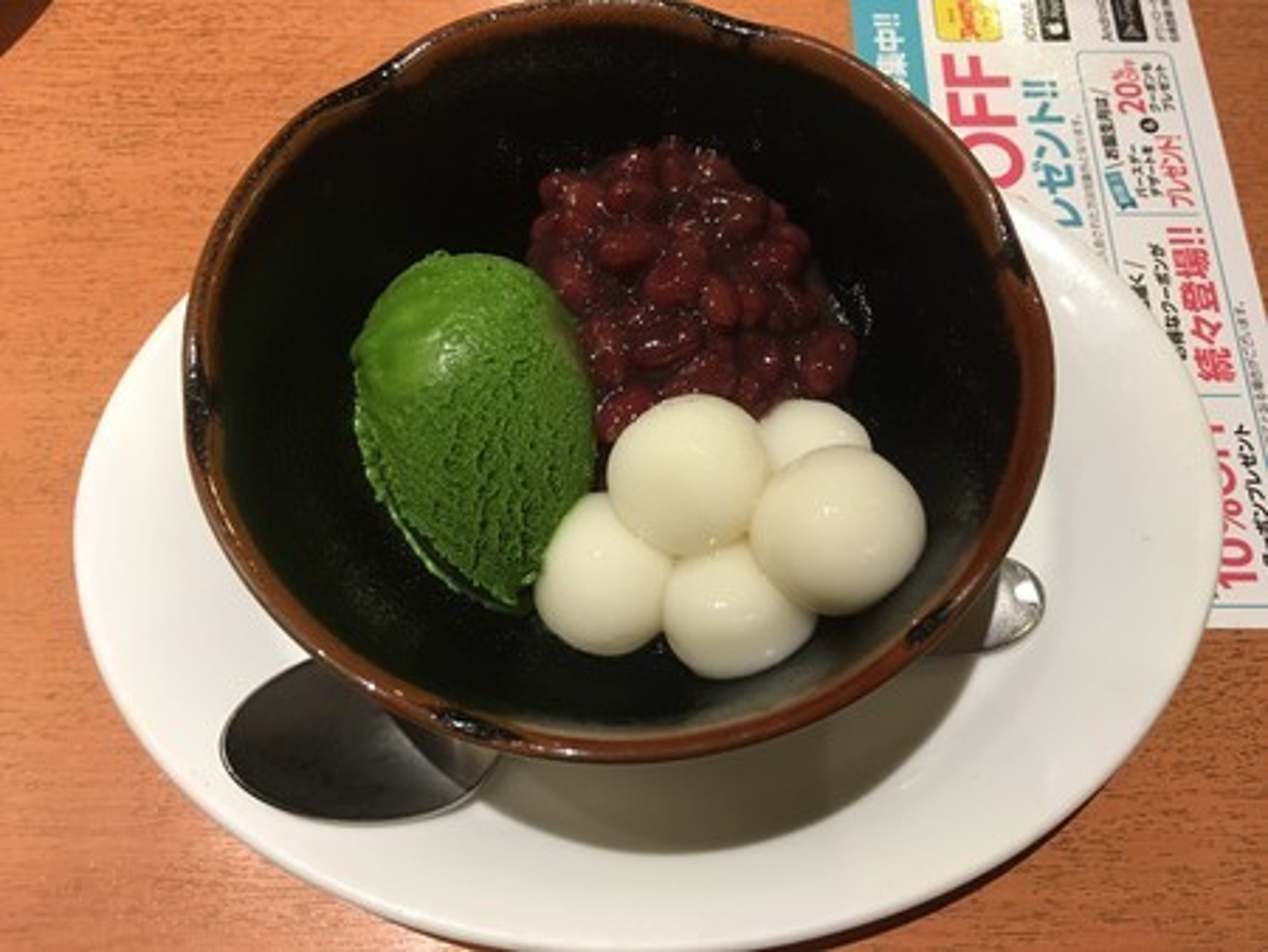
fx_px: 1063
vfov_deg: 48.3
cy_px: 476
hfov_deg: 61.6
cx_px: 634
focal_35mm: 29
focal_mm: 4.15
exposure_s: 1/33
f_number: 2.2
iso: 160
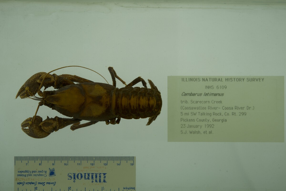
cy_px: 96
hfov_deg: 33.4
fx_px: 477
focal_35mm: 60
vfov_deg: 22.6
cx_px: 143
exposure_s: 1/160
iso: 100
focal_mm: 60
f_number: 10
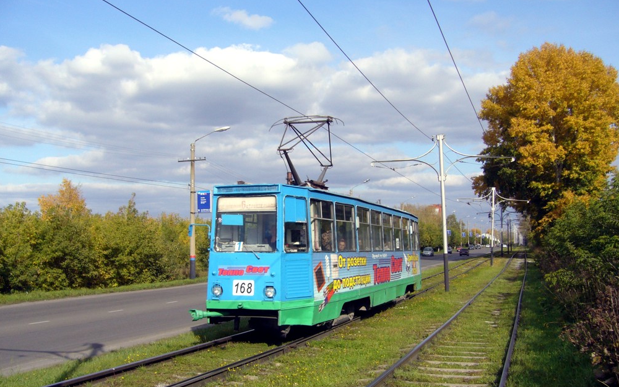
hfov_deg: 51.5
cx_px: 315
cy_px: 222
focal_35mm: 38
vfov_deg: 33.5
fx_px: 641
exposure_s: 1/320
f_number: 5.6
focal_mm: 5.8
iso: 80
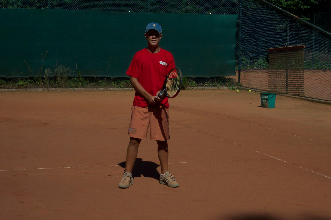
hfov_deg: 26.7
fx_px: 699
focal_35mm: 76
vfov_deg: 17.9
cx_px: 166
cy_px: 110
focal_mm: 16
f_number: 6.7
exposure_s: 1/1000
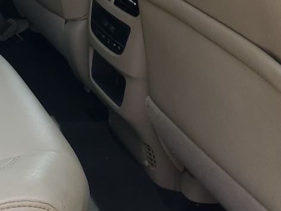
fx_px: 715
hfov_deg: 19.4
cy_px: -42
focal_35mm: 88
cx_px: -142
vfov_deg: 16.1
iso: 50
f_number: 1.5
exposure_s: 1/476
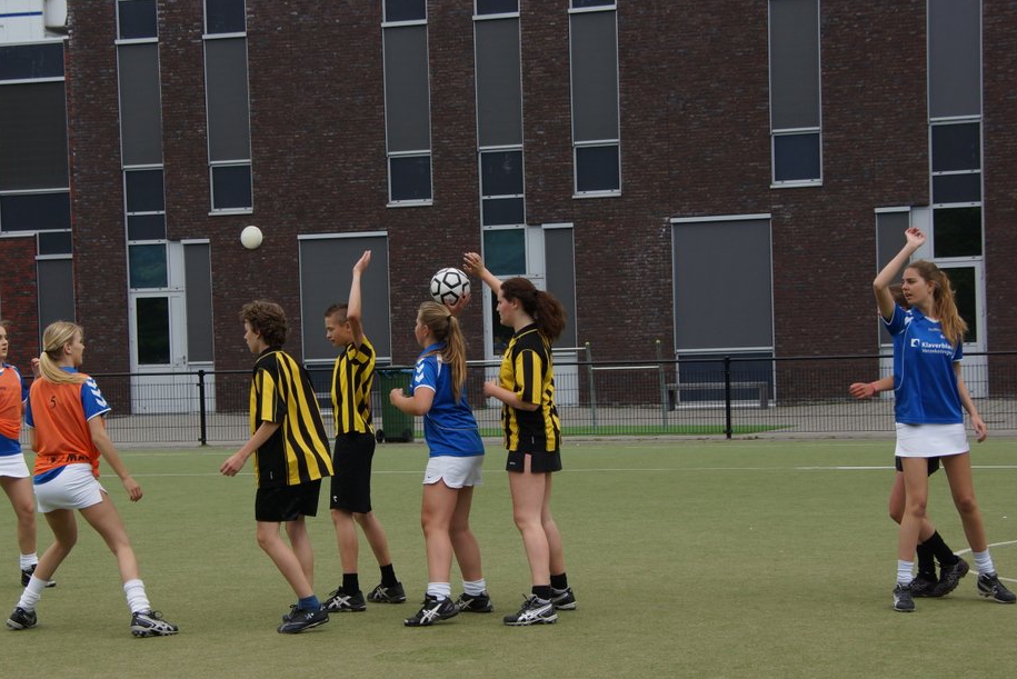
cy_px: 341
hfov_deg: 26.8
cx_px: 473
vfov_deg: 18.1
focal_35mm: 76
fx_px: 2135
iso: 200
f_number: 6.3
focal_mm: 45
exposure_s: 1/640
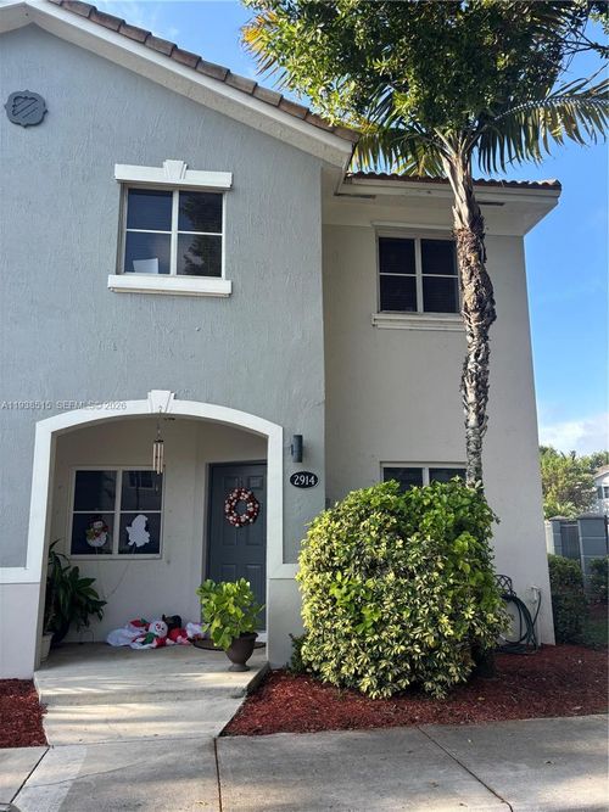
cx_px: 304
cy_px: 406
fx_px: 610
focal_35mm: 26
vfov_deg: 67.3
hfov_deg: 53.0
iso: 50
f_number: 1.6
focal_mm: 5.96
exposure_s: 1/824
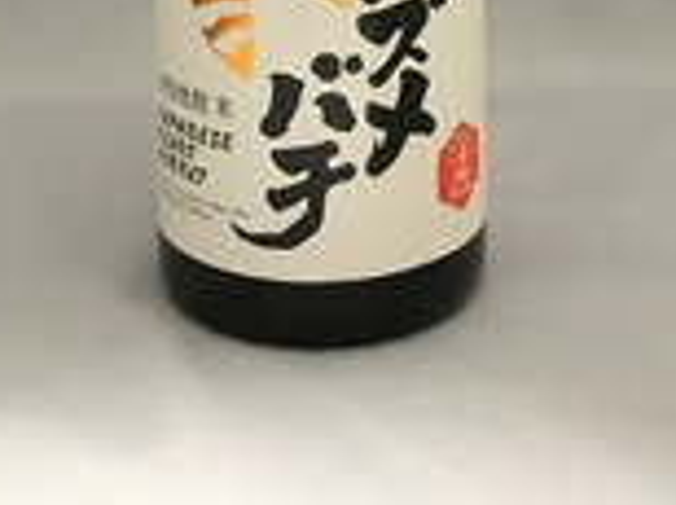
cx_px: 320
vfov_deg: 18.7
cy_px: -281
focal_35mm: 68
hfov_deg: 28.6
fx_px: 1326
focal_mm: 4.15
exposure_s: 1/15
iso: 200
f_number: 2.2
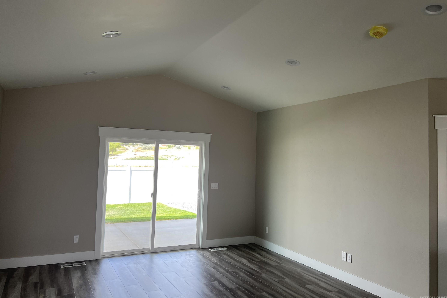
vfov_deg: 46.4
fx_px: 348
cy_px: 140
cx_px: 224
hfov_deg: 65.5
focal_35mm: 28
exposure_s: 1/133
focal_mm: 5.7
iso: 32
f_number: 1.5
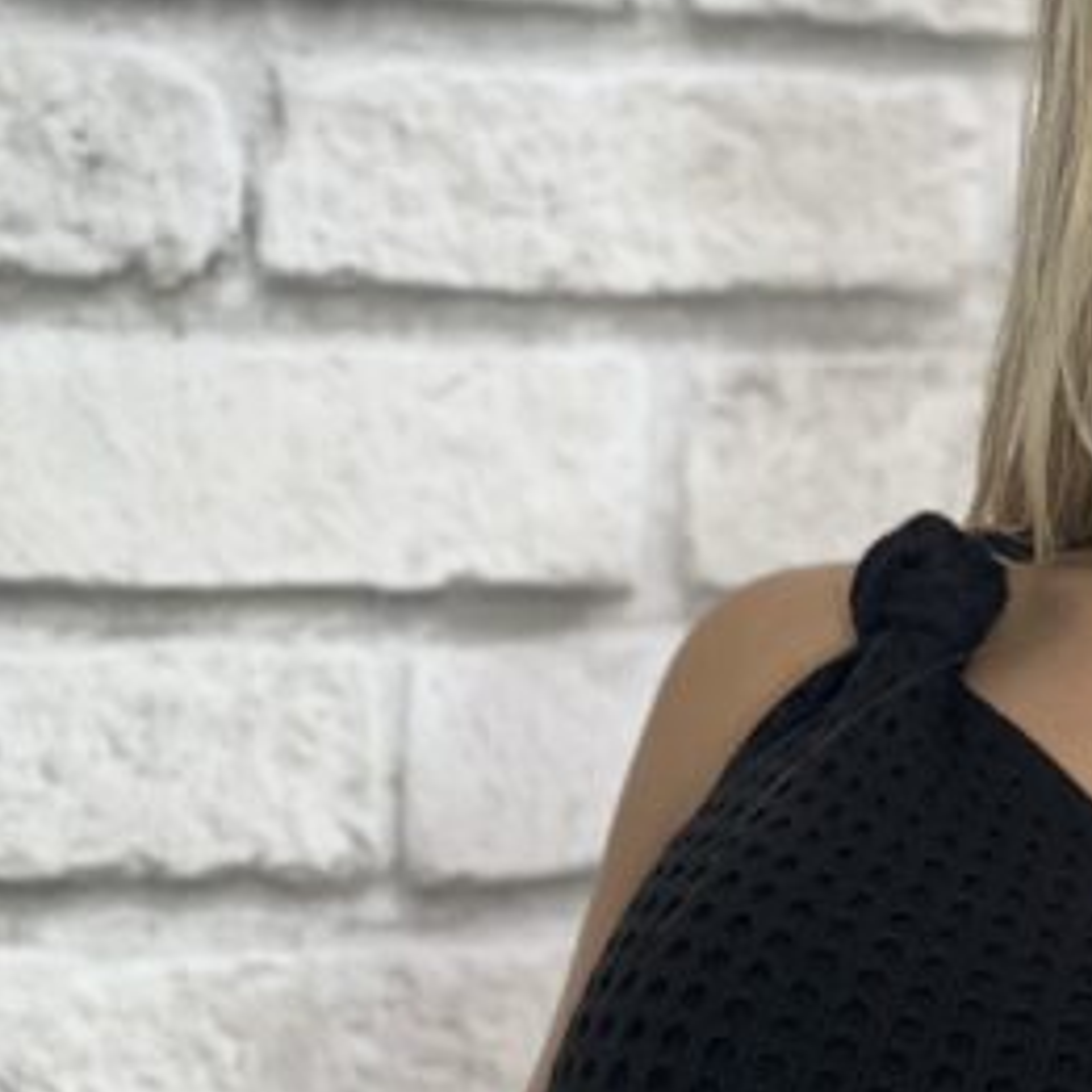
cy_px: 1182
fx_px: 8673
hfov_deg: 7.2
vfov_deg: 7.2
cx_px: 1284
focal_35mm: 243
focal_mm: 9
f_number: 2.8
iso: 160
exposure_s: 1/120
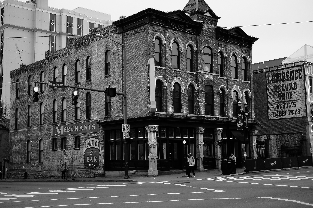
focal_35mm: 48
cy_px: 104
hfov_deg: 41.1
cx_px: 156
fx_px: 417
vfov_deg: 28.1
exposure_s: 1/480
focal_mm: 32
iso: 400
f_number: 1.8
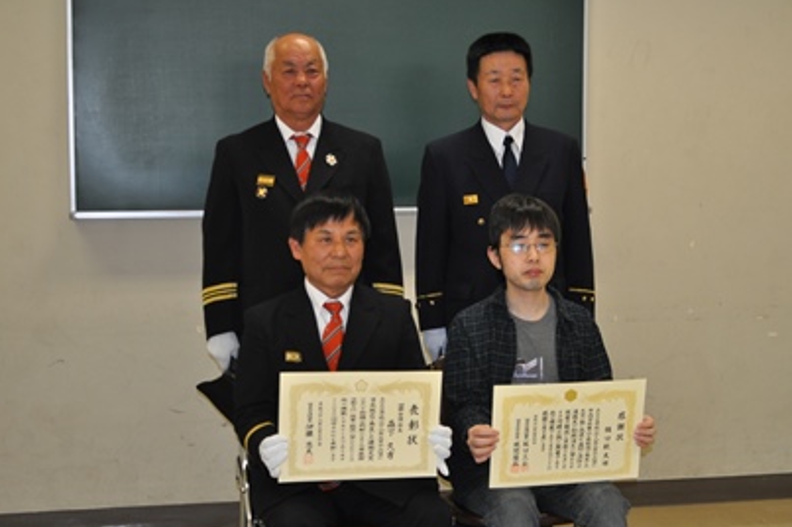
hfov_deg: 28.9
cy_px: 269
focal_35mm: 70
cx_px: 432
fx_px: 1539
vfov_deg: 19.4
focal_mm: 42
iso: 800
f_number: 5.3
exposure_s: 1/60
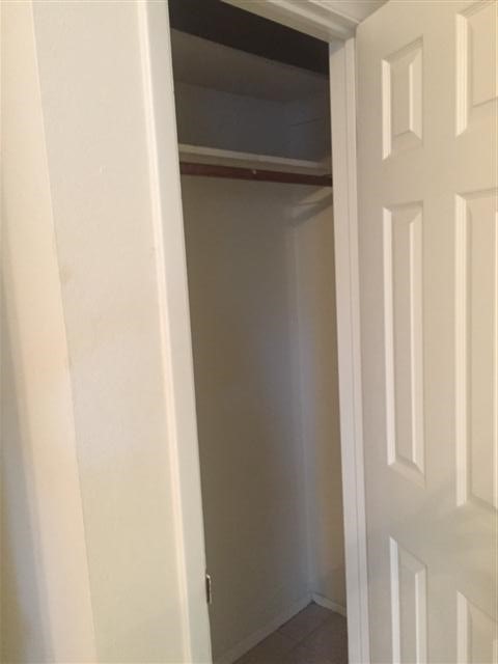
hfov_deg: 48.2
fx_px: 556
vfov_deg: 61.7
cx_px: 249
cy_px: 332
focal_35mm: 29
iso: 250
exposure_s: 1/17
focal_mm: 4.15
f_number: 2.2
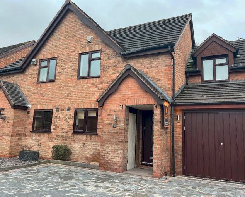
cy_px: 100
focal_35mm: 28
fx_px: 203
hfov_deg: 62.2
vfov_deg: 51.6
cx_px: 123
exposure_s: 1/237
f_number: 1.6
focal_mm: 5.1
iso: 32
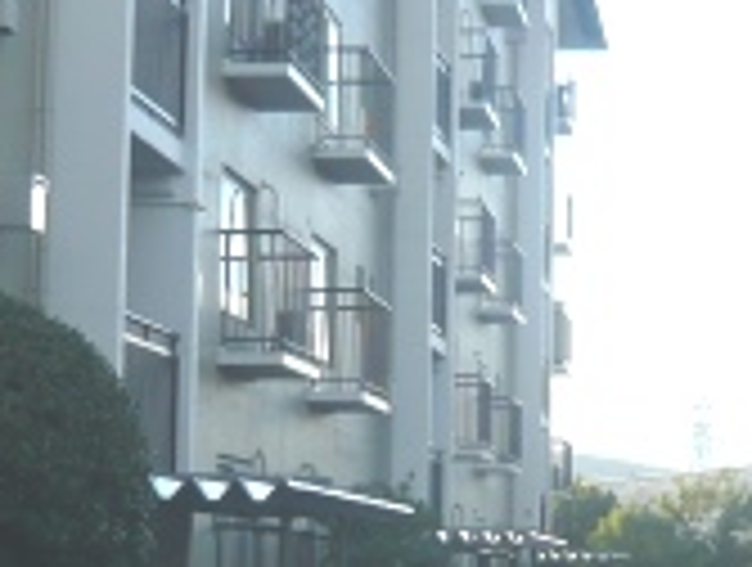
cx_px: 540
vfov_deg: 13.9
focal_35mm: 107
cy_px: 396
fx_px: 2329
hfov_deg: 18.3
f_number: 2.8
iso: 100
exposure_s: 1/500
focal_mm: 4.6
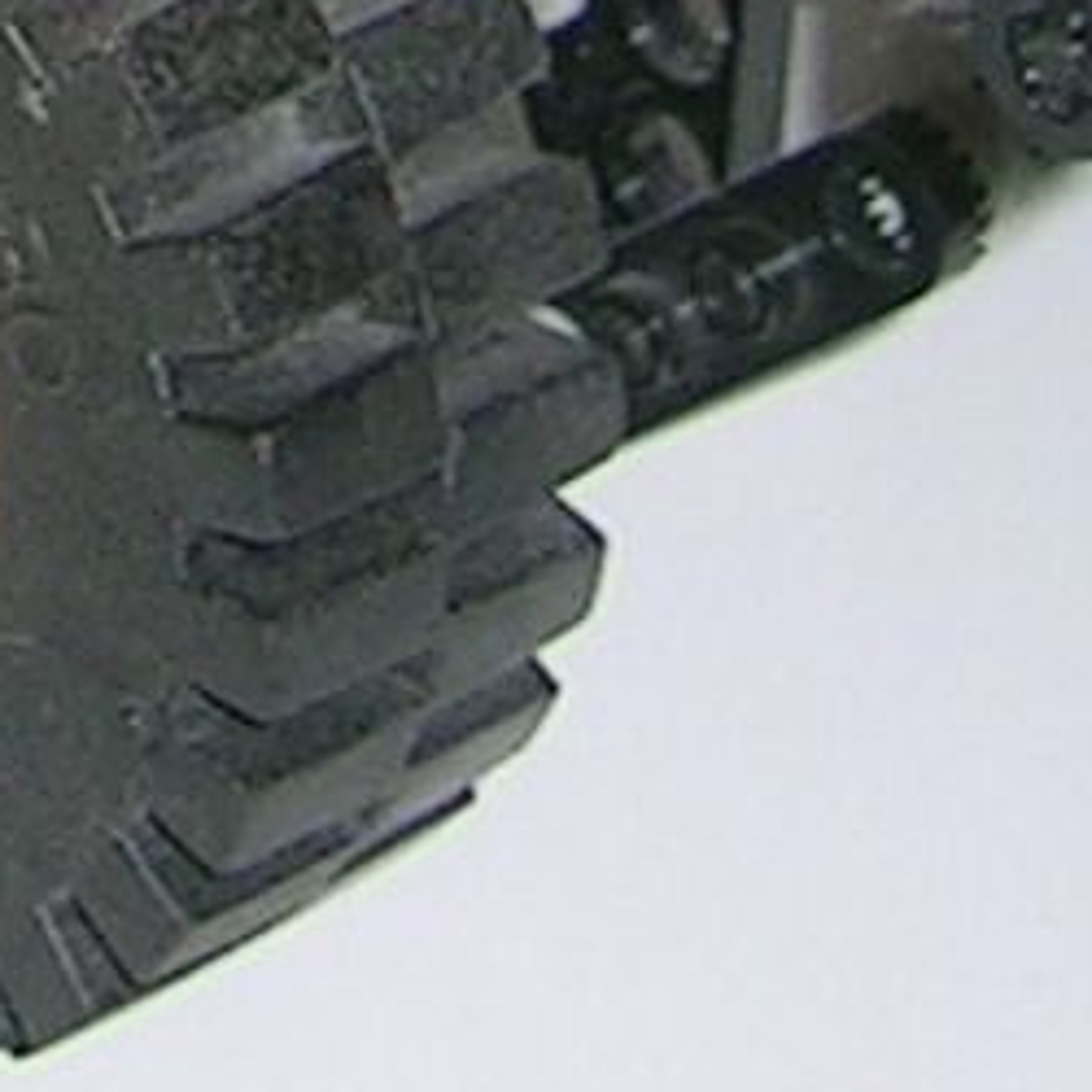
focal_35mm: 253
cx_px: -930
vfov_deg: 6.6
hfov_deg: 6.7
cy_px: -1581
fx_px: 9030
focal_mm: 5.4
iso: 50
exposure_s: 1/60.1
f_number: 2.8
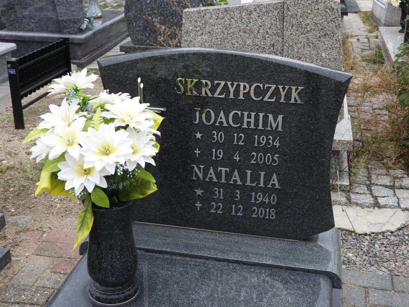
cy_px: 154
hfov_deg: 40.4
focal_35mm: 47
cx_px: 204
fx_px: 555
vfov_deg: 30.9
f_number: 3.2
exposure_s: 1/250
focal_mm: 8.5
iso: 100
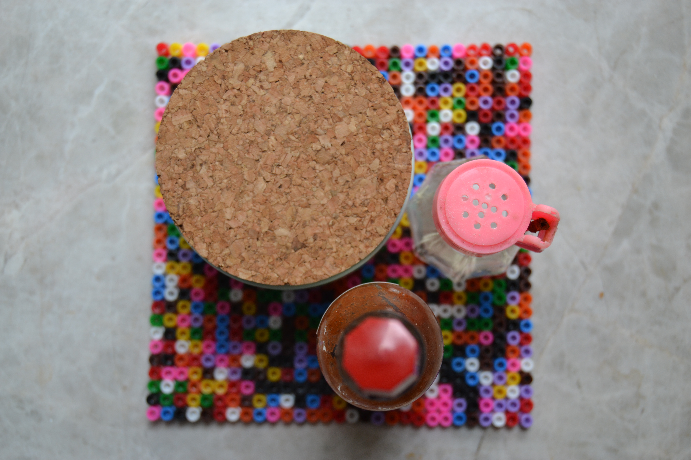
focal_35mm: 48
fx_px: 921
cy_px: 230
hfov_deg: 41.1
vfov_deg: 28.1
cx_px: 346
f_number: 5
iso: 400
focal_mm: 32
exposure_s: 1/100
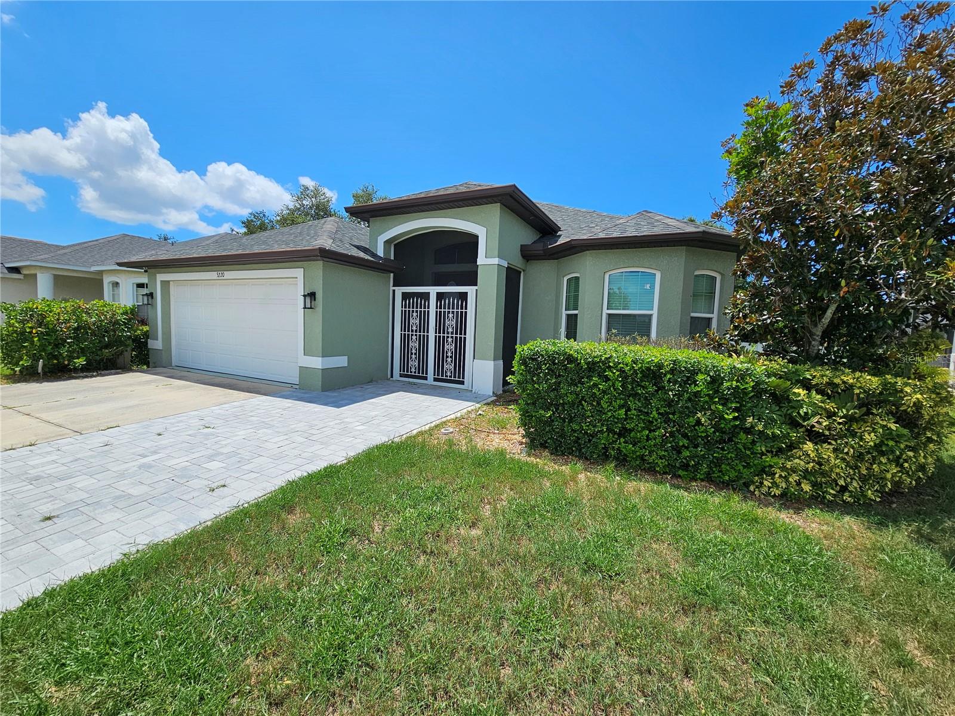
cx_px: 478
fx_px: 359
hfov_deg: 106.2
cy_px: 358
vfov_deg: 89.9
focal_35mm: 13
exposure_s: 1/3220
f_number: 2.2
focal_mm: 2.2
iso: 50
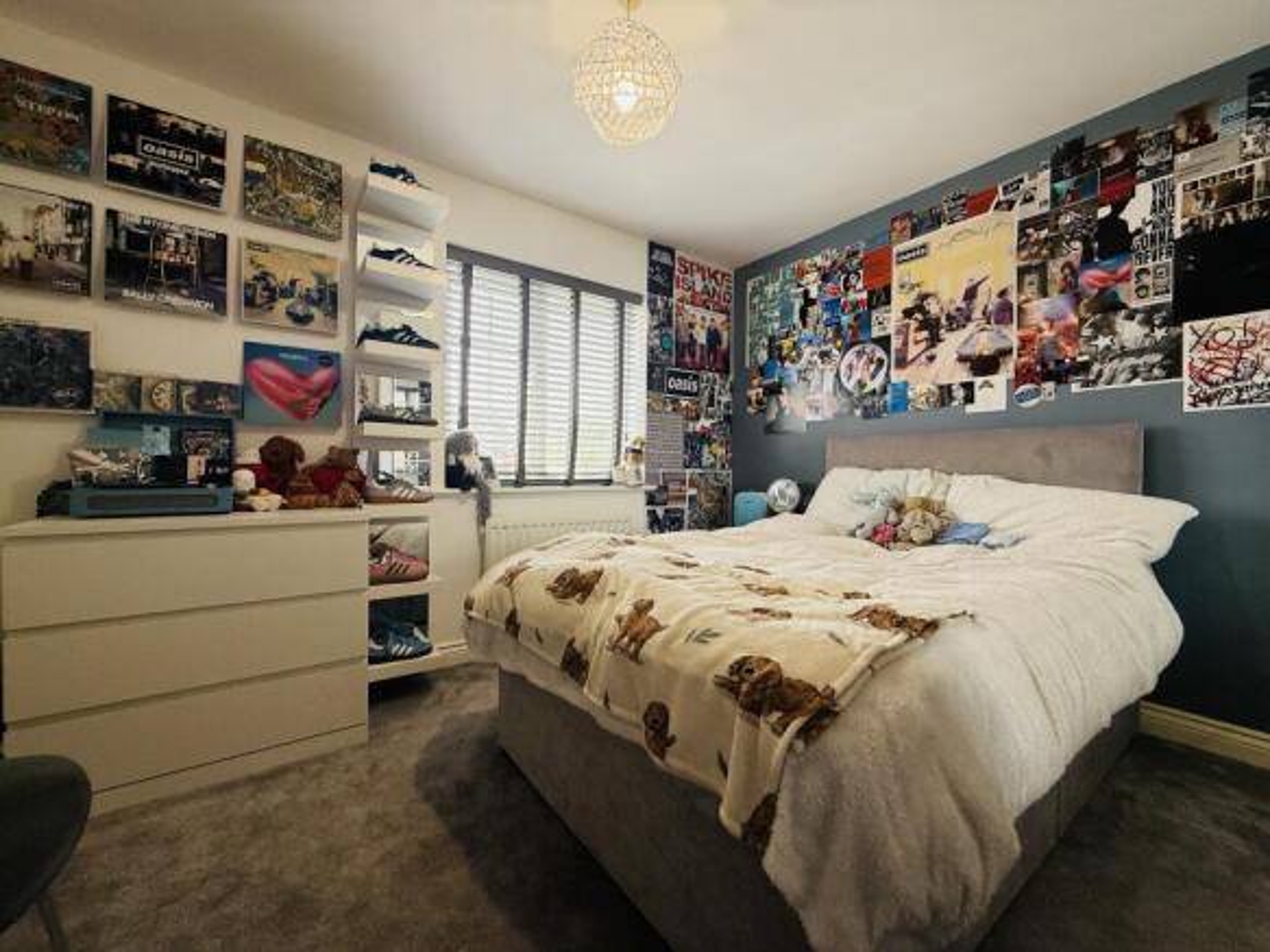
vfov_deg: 85.7
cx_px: 635
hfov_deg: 102.1
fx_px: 514
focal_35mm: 14
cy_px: 476
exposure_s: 1/99
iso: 125
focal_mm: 2.22
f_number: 2.2
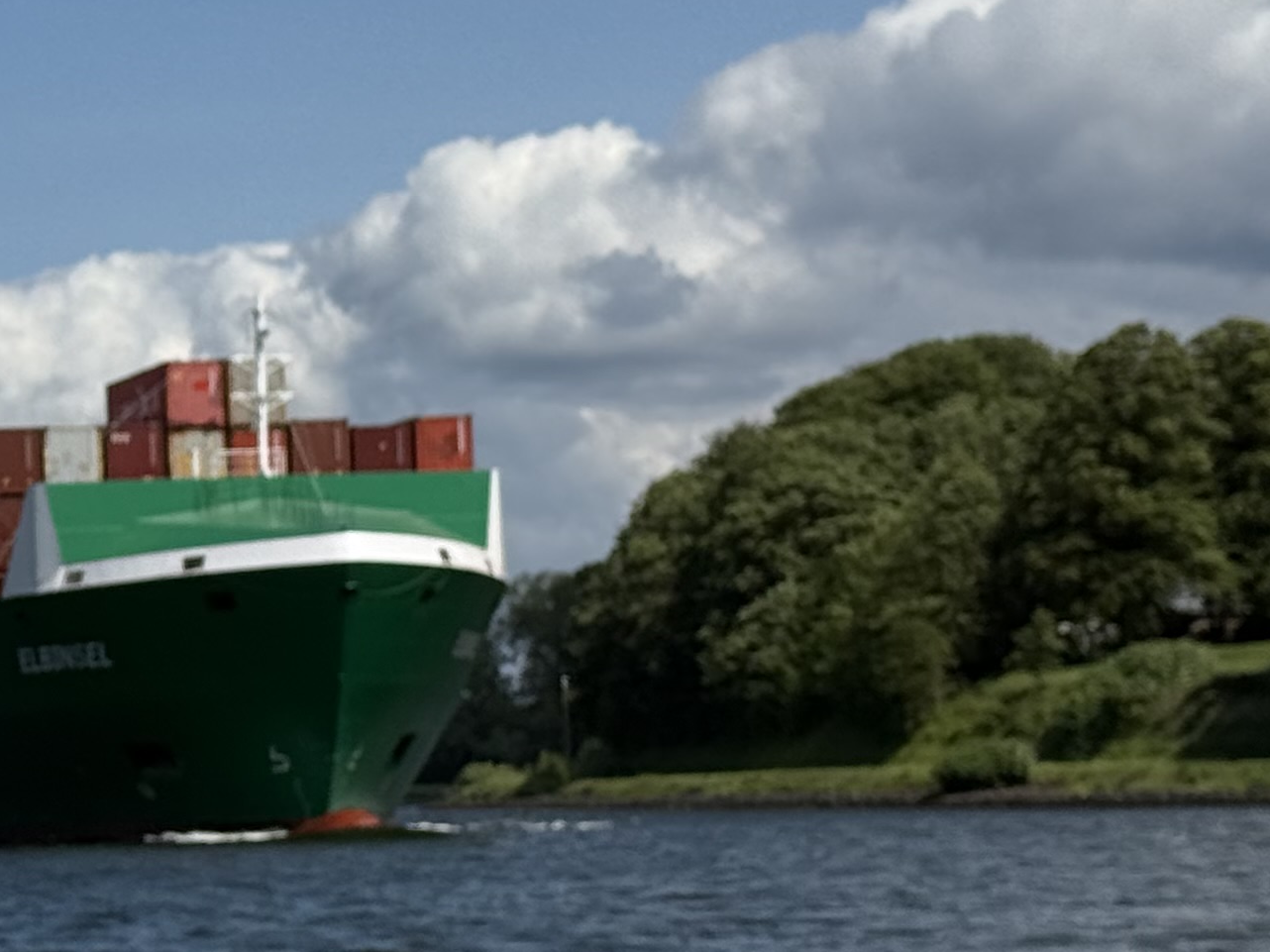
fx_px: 5539
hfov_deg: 12.7
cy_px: 680
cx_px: -337
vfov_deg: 9.8
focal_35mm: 151
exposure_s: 1/11364
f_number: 1.78
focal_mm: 6.76
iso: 64
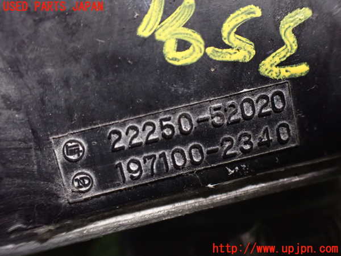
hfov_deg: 60.0
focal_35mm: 30
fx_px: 296
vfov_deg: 46.8
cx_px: 170
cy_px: 128
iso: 1250
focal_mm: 5.4
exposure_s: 1/30
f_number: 2.3
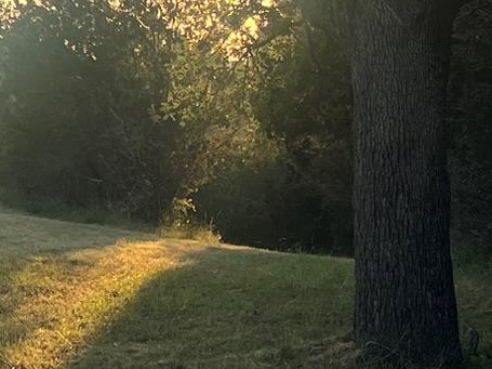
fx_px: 1662
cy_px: -119
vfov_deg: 12.3
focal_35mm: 117
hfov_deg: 16.0
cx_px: -129
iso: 50
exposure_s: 1/1808
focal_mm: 5.7
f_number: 1.5
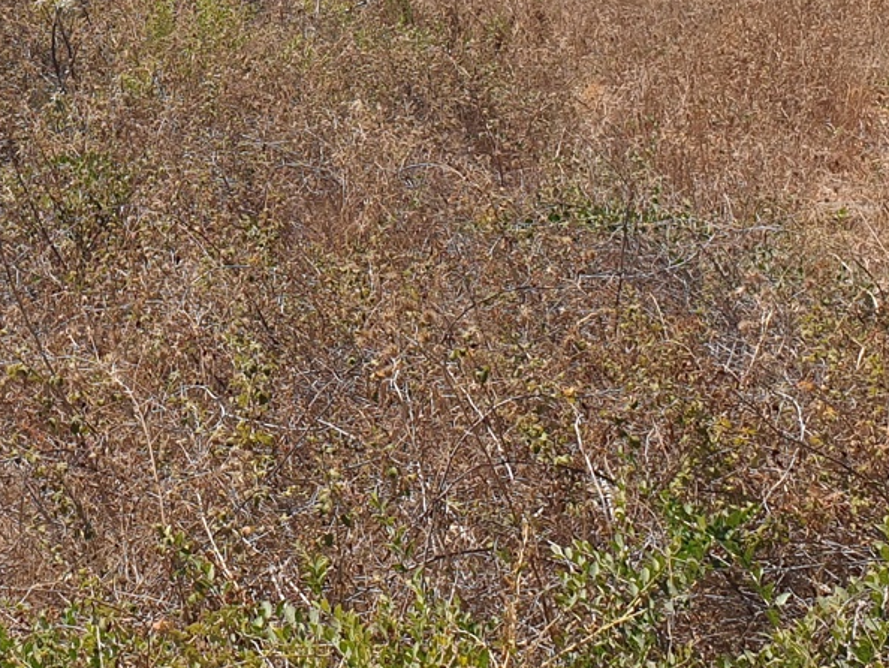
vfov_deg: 16.7
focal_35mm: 84
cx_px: 88
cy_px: -178
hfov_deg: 22.7
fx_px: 2158
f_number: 2.4
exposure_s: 1/1577
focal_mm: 4.3
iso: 50
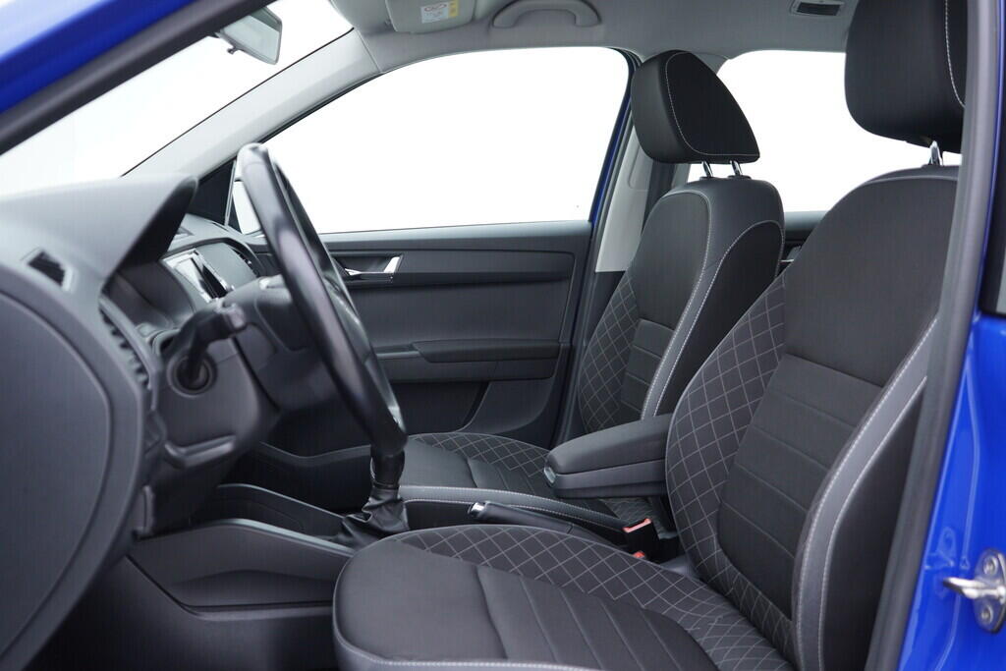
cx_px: 503
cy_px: 336
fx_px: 1006
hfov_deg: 53.1
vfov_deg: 36.9
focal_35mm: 36
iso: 160
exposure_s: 1/40
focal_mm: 24
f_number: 2.8
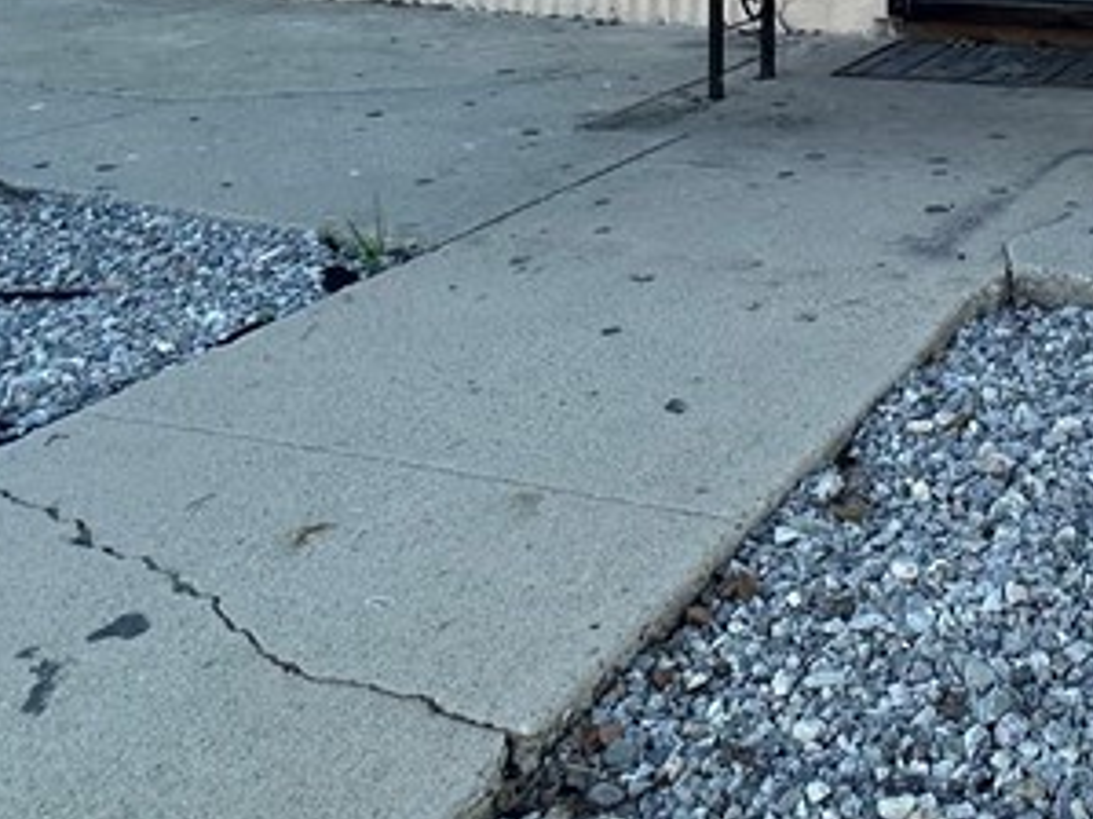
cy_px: -263
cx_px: 1035
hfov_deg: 36.5
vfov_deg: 25.7
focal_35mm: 48
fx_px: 1515
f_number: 2.2
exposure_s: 1/260
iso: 40
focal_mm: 2.22
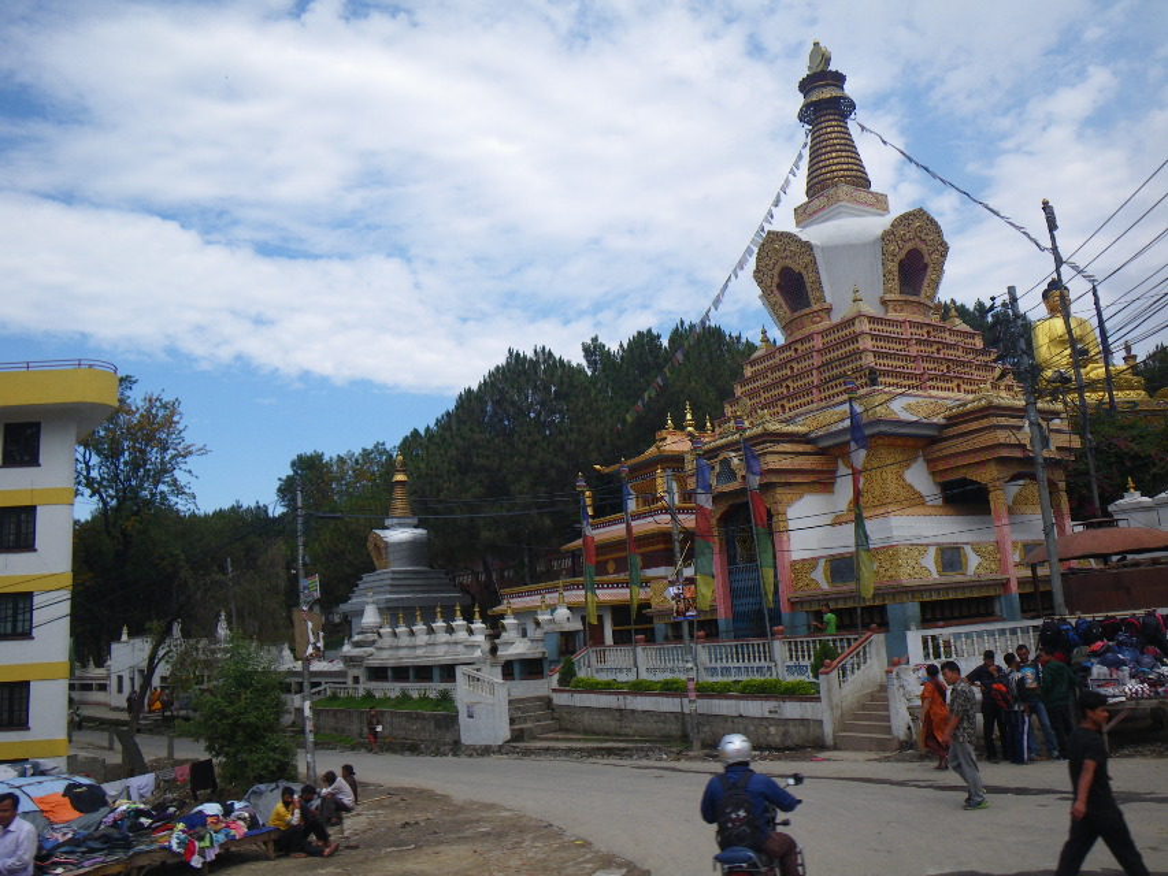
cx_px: 584
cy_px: 438
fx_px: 945
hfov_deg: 63.4
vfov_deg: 49.8
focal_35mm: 28
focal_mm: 5
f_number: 4.2
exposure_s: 1/320
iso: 50
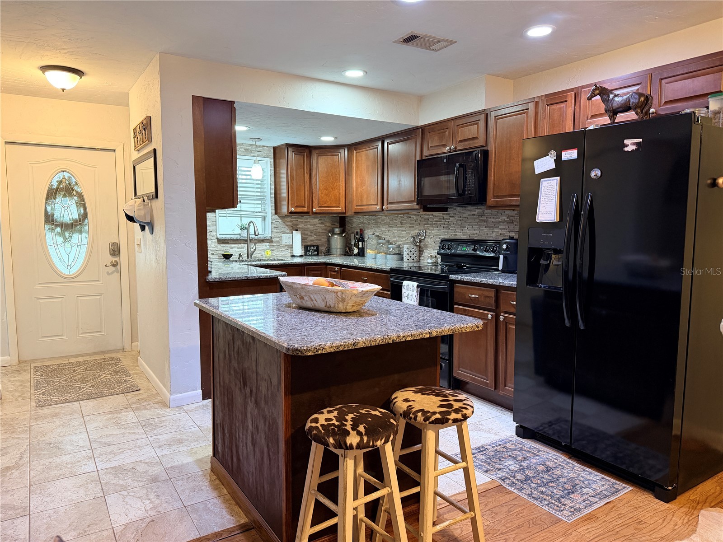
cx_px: 362
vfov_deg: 56.8
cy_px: 271
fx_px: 501
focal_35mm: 24
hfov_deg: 71.6
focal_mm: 6.76
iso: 400
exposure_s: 1/60
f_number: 1.78
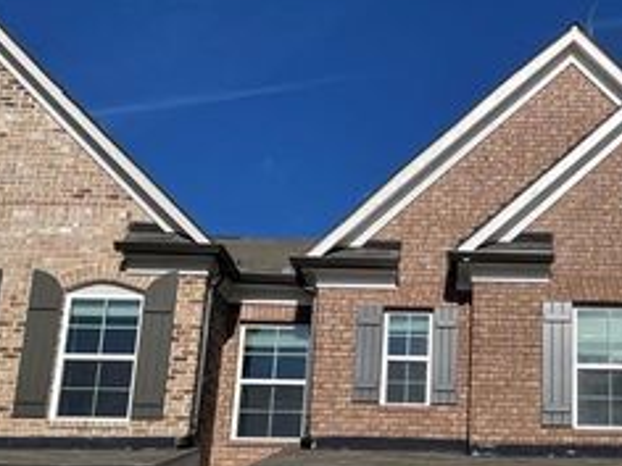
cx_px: 540
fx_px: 988
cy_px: 383
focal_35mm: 55
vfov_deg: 26.0
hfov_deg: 33.4
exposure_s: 1/8403
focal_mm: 4.2
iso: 32
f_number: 1.6
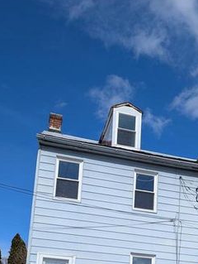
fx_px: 381
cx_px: 163
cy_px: 256
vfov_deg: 35.1
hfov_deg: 28.4
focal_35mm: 50
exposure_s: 1/2336
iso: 24
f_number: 1.68
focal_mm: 6.9
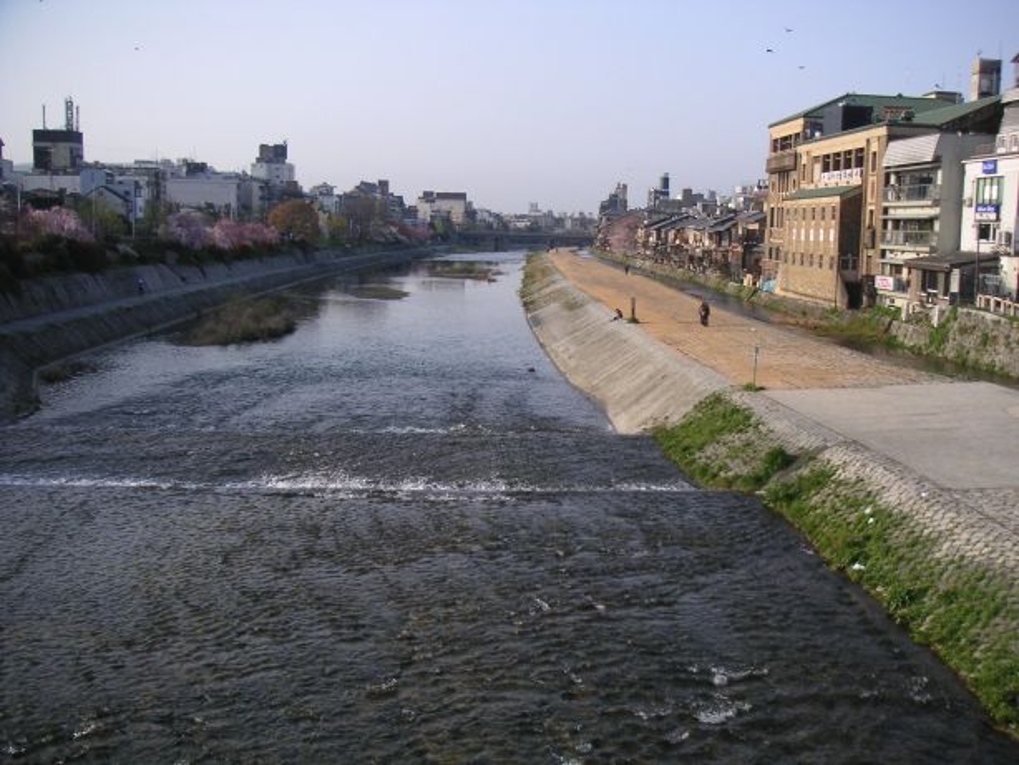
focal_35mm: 38
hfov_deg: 49.0
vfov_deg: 37.7
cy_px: 382
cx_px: 510
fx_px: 1119
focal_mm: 6
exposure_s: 1/500
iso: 50
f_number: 2.8
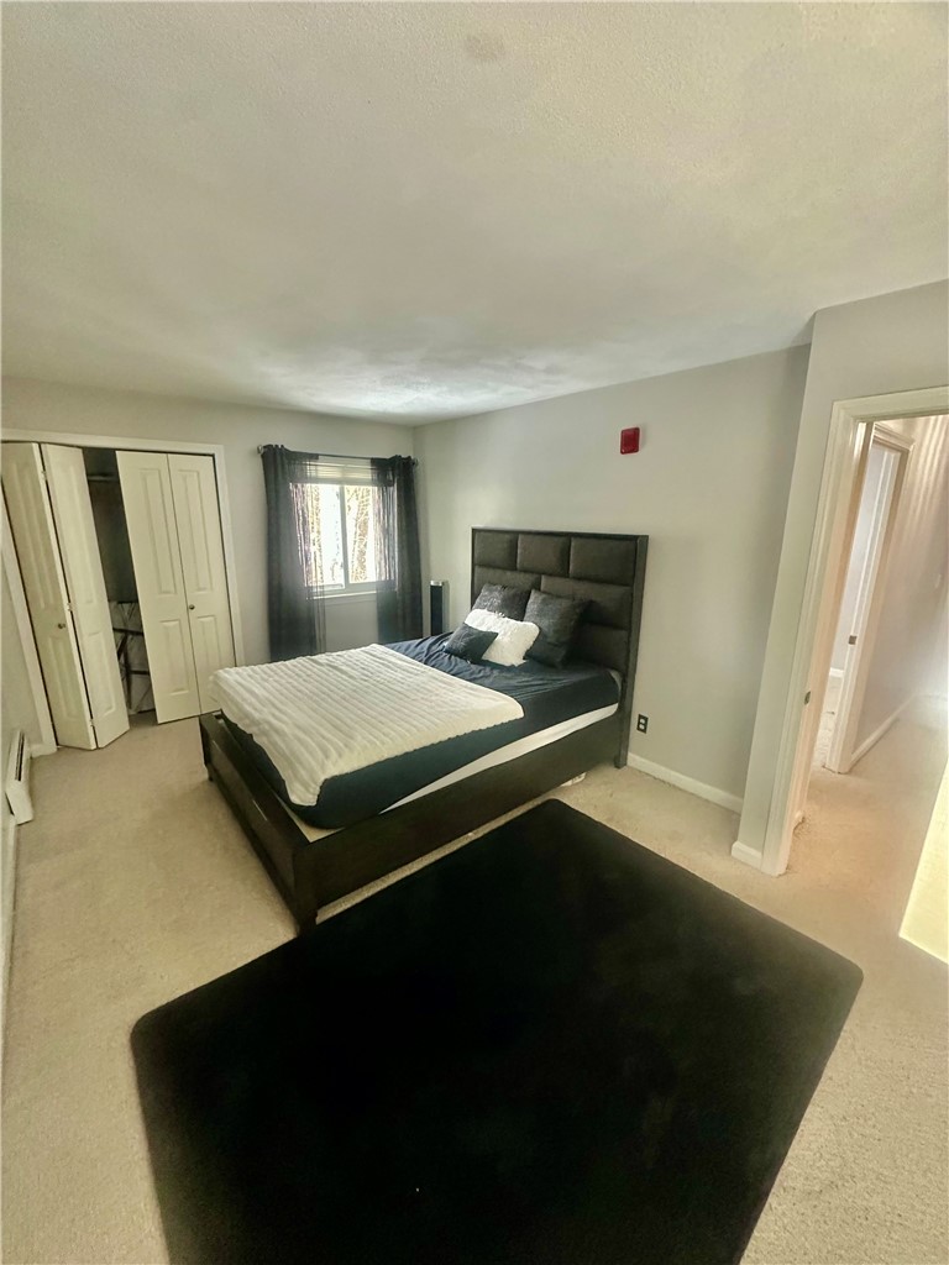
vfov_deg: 102.1
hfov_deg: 85.7
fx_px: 512
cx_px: 474
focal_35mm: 14
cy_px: 632
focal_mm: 2.22
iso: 640
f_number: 2.2
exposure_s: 1/60
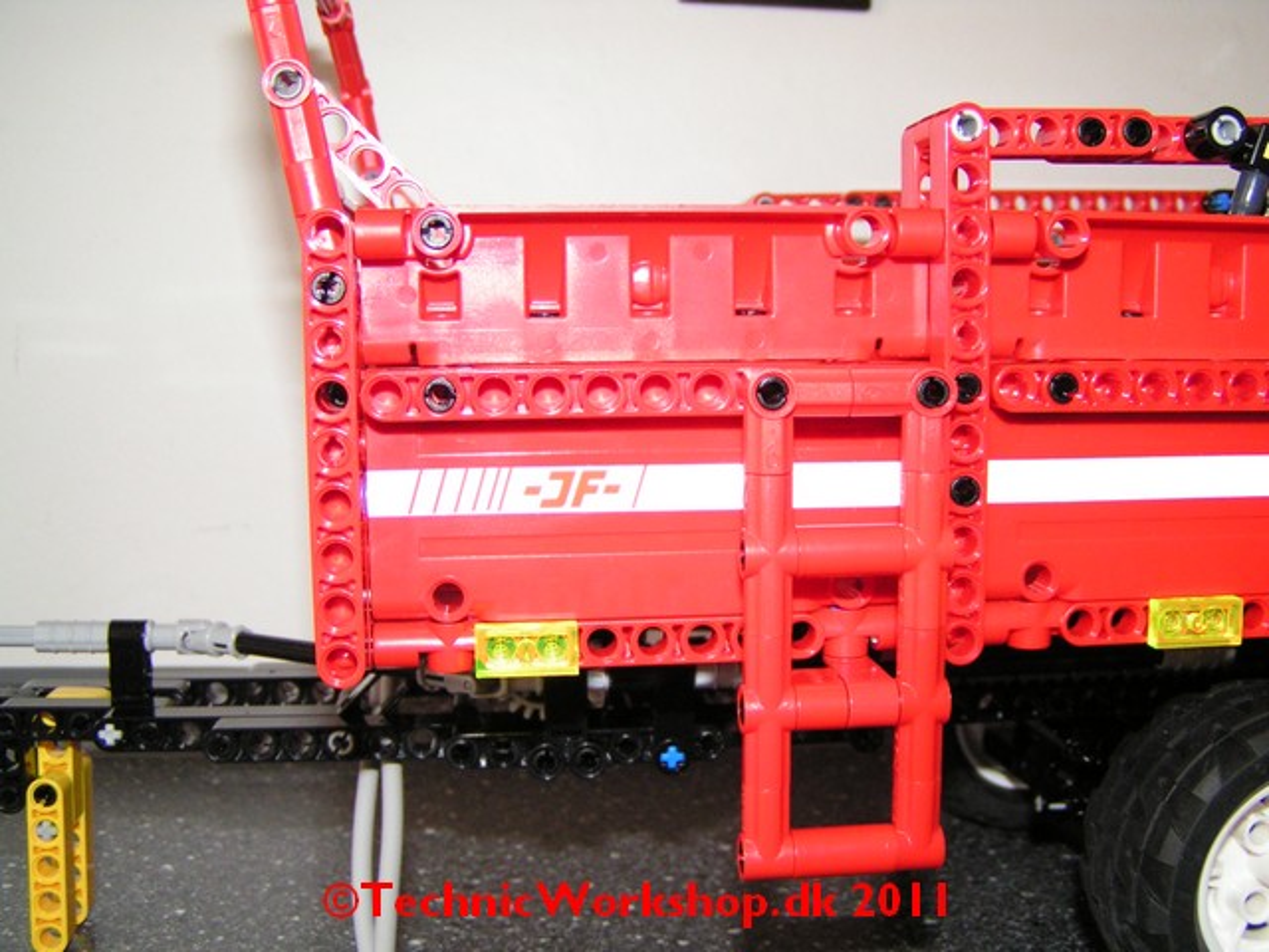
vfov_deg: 37.7
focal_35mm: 38
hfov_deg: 49.0
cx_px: 634
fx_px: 1393
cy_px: 476
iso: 200
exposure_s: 1/40
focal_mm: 5.8
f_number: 2.8
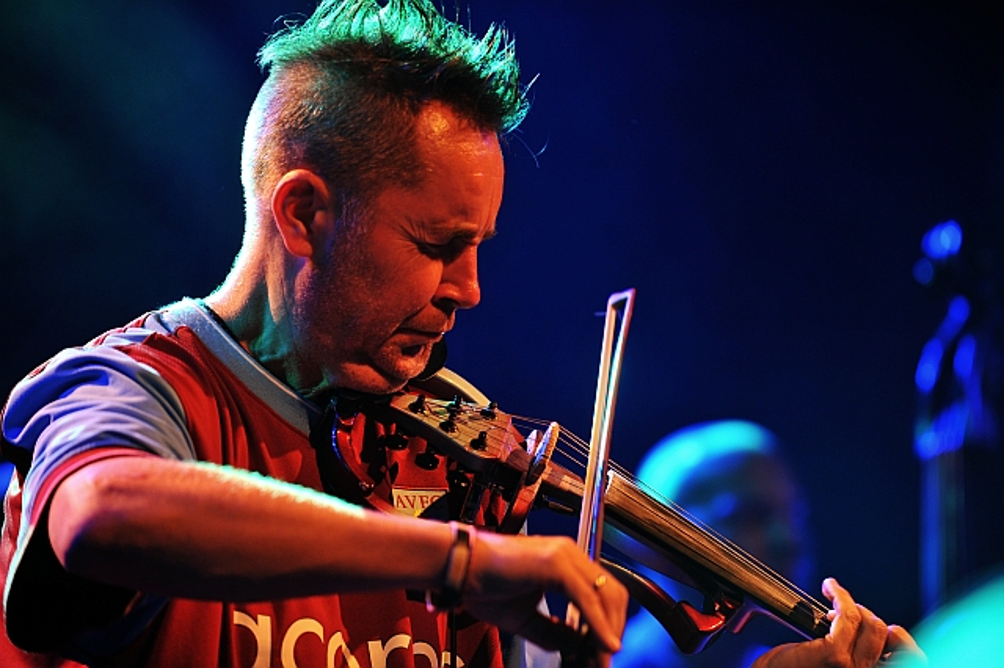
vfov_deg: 6.9
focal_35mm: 200
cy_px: 334
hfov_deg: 10.3
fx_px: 5575
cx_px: 502
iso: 1000
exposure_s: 1/80
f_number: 3.5
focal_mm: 200
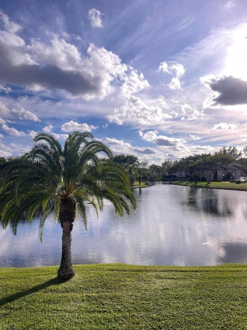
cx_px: 124
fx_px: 247
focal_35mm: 26
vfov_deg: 67.3
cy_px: 165
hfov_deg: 53.1
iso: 32
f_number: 1.6
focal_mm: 4.2
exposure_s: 1/749
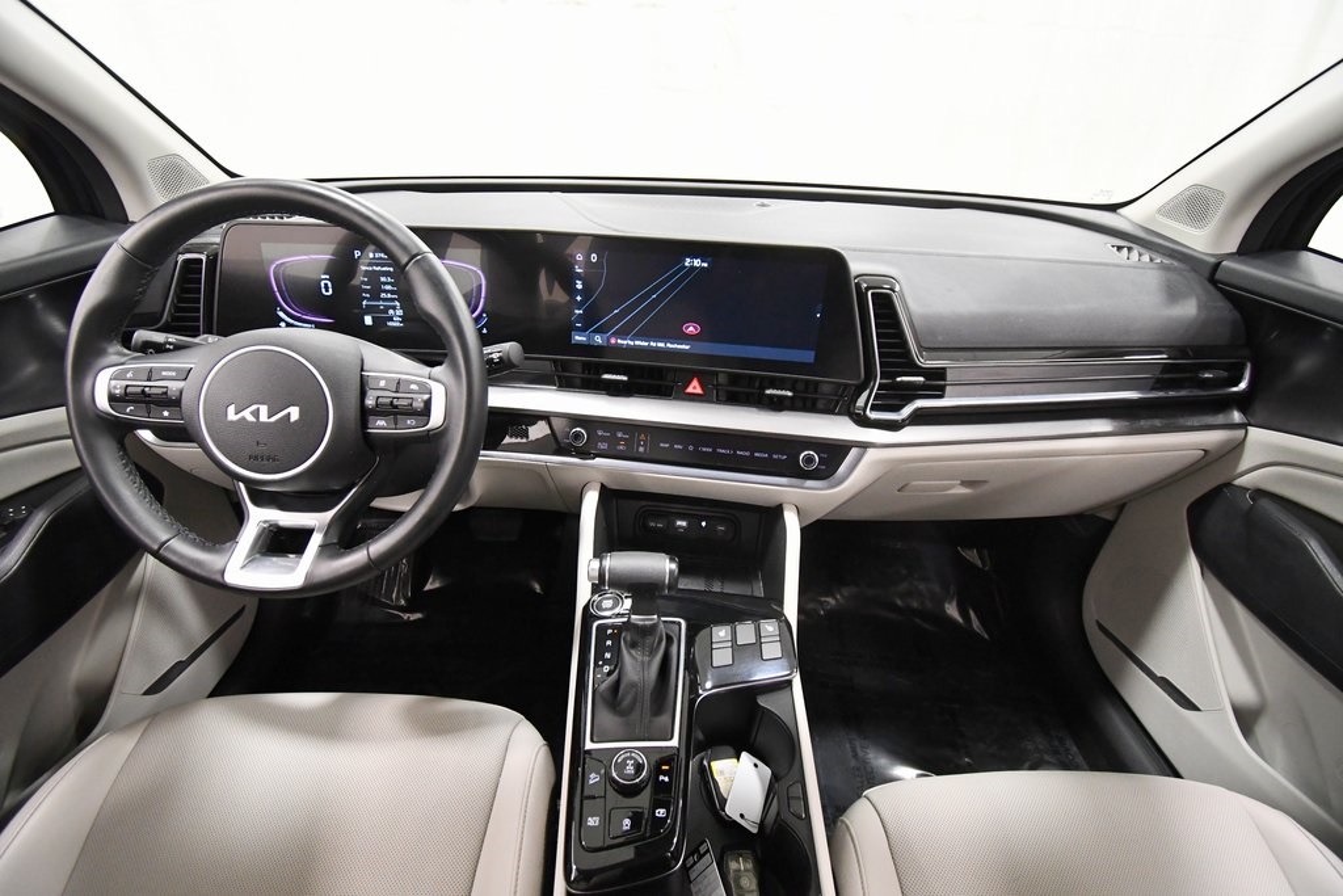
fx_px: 560
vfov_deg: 77.3
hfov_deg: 100.4
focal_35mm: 15
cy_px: 448
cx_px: 672
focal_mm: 10
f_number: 4.5
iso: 3200
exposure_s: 1/125
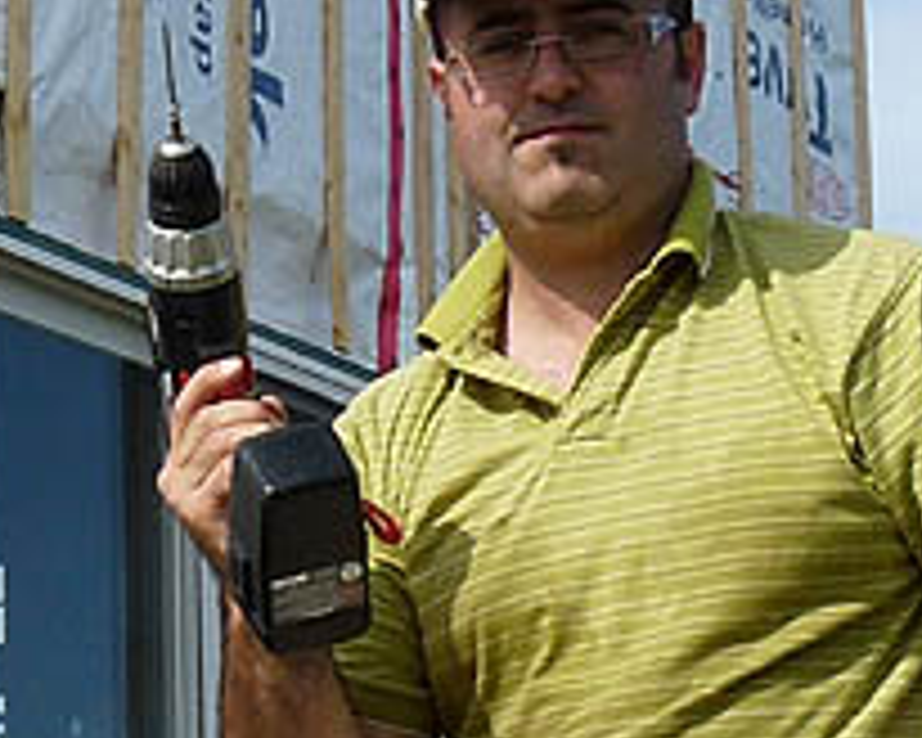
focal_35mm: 152
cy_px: 608
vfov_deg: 10.1
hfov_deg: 12.6
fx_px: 4148
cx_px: 189
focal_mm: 4.9
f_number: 5.6
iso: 100
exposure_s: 1/400
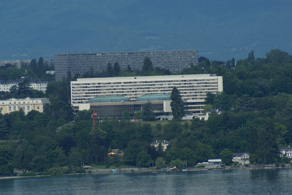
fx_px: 3041
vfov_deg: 3.7
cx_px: 146
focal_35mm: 375
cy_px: 98
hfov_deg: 5.5
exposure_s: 1/500
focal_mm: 250
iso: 100
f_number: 9
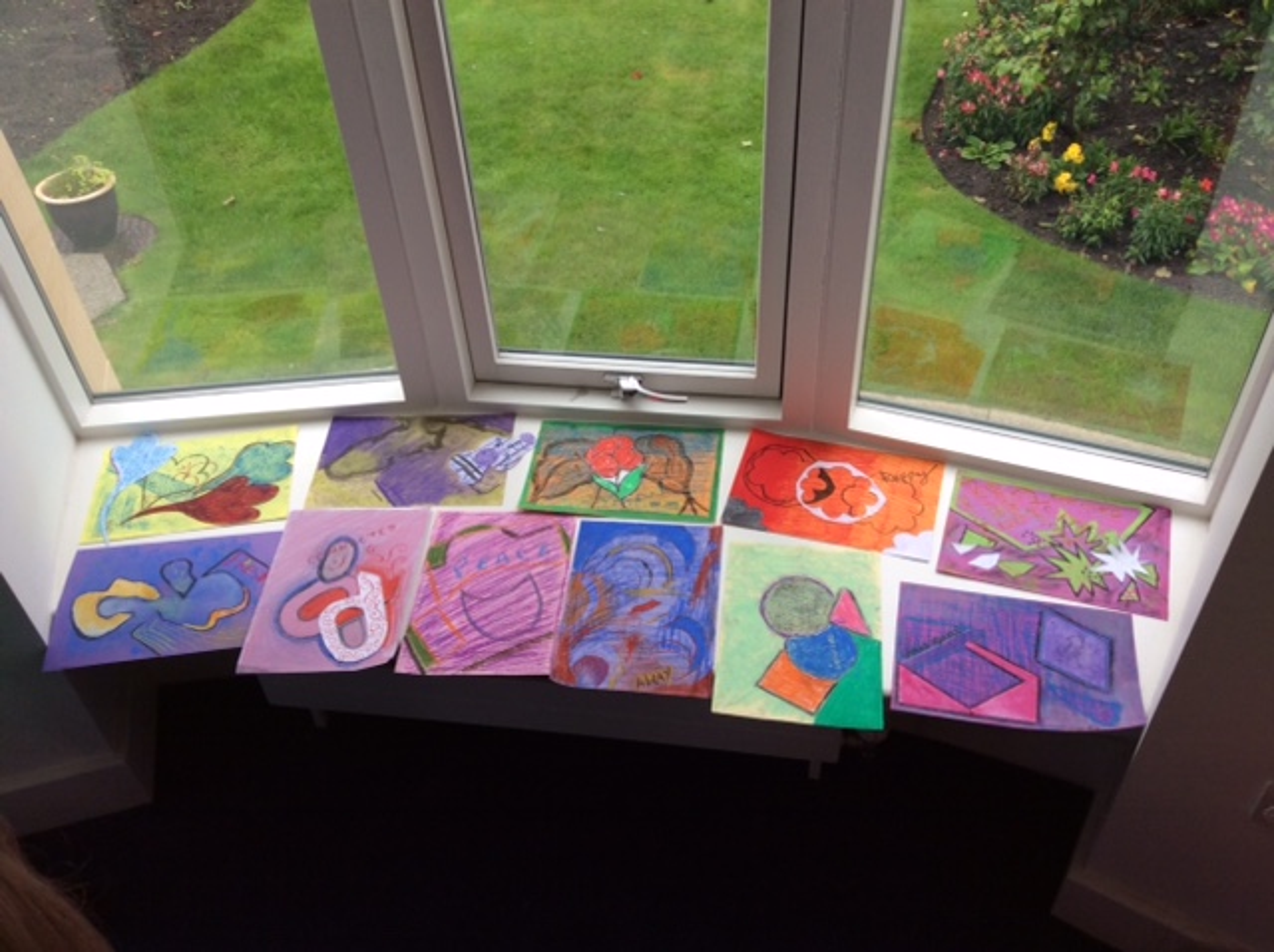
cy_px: 476
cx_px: 637
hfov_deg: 56.9
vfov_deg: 44.1
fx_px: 1176
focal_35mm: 32
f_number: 2.4
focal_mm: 3.3
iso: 32
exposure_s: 1/60
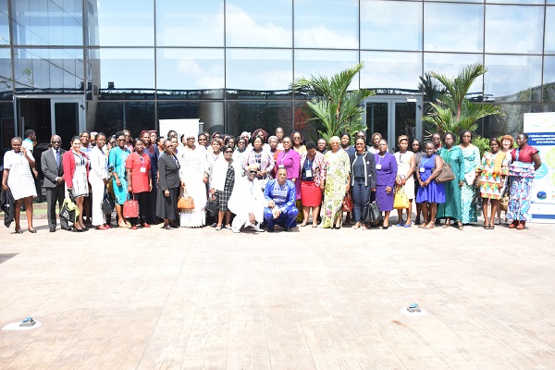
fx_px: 462
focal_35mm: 30
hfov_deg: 61.9
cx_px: 278
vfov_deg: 43.6
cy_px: 185
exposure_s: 1/500
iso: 200
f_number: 8
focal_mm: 20
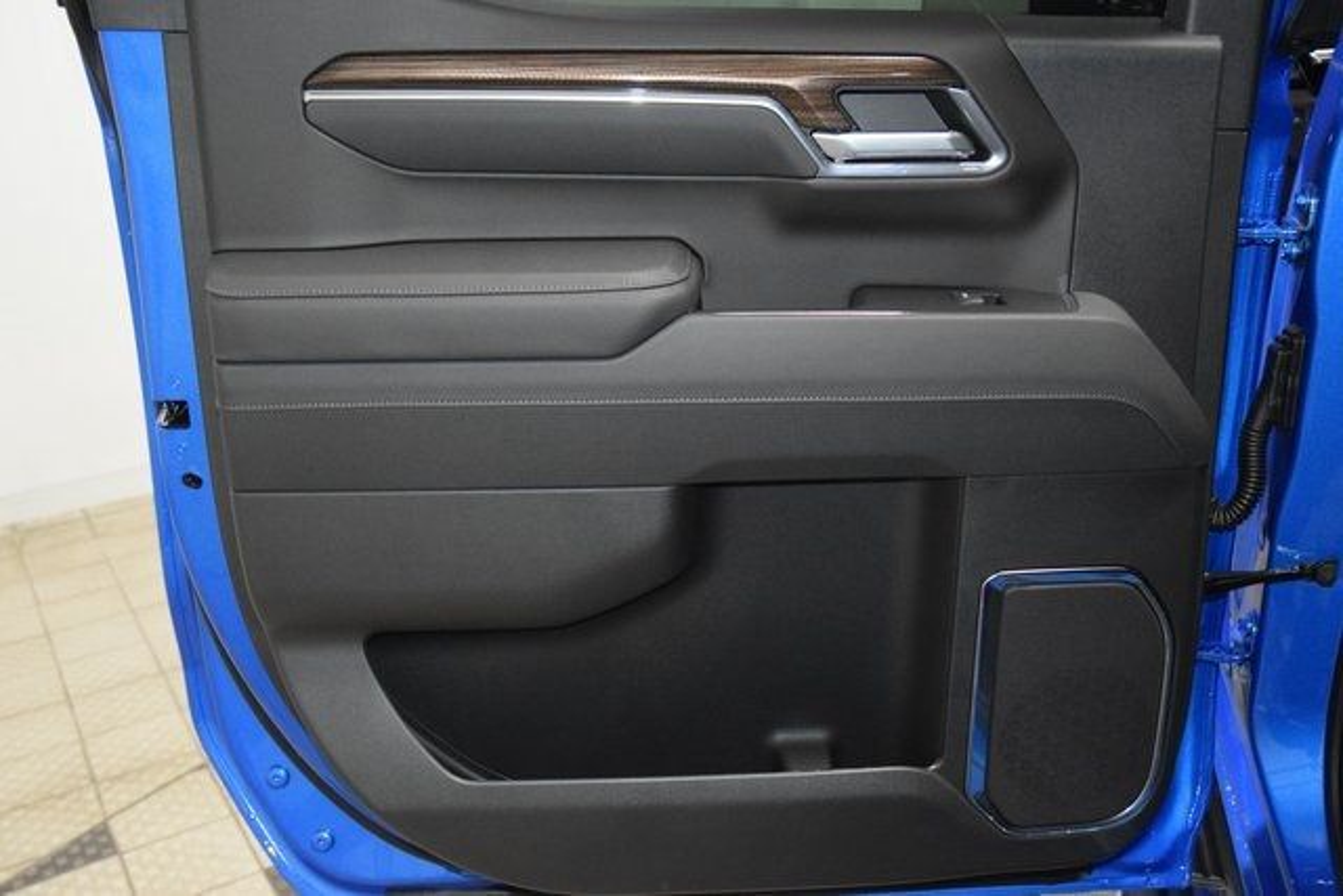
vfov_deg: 36.9
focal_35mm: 36
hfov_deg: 53.1
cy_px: 448
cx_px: 672
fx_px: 1343
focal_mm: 24
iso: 3200
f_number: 3.8
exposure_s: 1/125
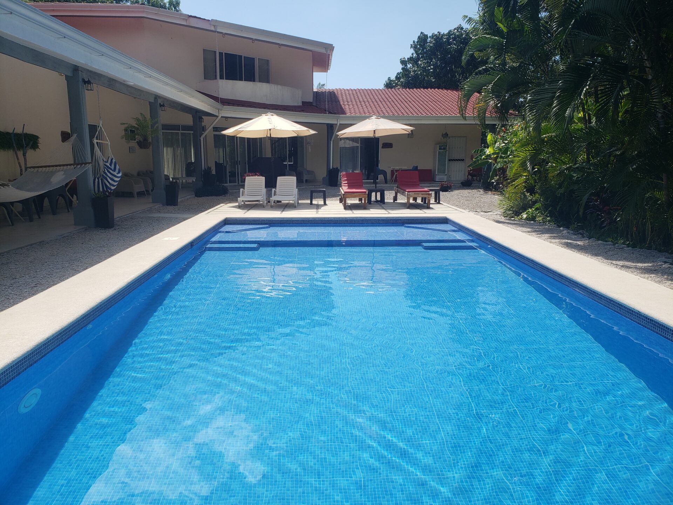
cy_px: 252
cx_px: 336
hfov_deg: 67.3
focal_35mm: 26
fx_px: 505
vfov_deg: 53.1
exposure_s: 1/1765
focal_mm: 4.3
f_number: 2.4
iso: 50
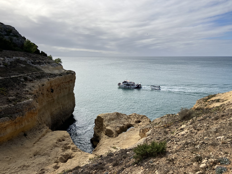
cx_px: 116
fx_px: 188
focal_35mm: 28
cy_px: 87
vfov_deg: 49.7
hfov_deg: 63.4
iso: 32
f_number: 1.8
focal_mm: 3.99
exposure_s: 1/3472
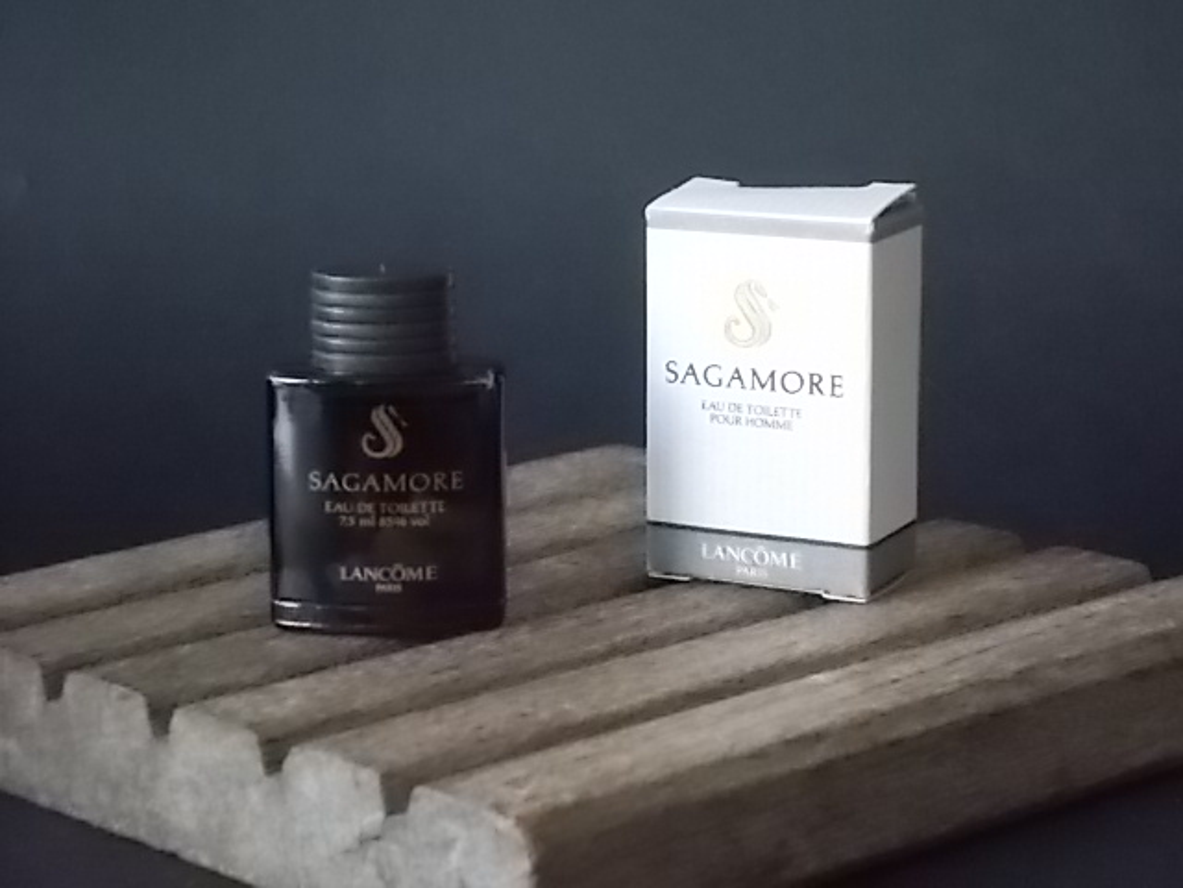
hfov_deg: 17.4
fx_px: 3862
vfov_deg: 13.1
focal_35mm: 113
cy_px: 444
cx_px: 592
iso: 800
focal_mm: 20.1
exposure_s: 1/60
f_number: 6
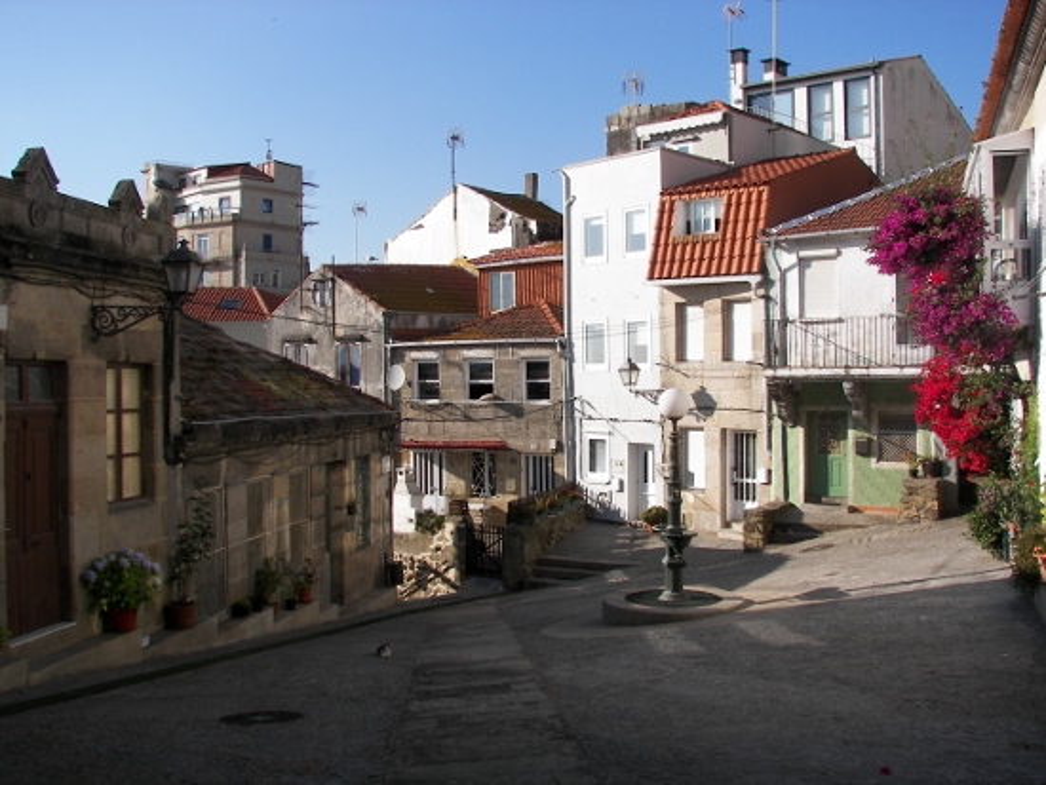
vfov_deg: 39.7
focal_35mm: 36
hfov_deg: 51.3
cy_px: 392
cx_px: 523
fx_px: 1088
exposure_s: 1/500
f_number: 4
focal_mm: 6
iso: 50
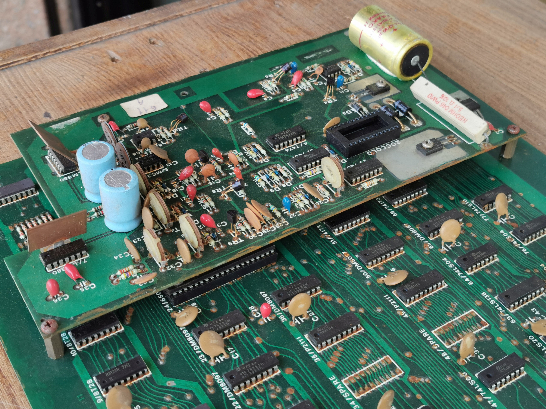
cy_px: 204
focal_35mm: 49
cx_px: 273
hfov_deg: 38.9
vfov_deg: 29.7
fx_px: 773
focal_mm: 5.56
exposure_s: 1/151
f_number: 1.6
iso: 50
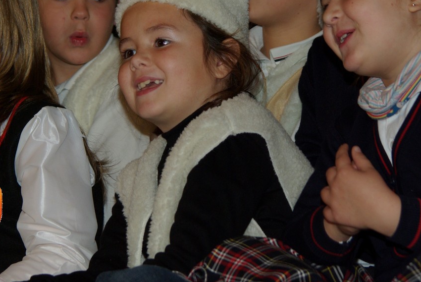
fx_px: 2857
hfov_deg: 8.4
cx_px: 167
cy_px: 84
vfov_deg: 5.6
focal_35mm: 244
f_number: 6.7
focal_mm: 108
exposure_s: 1/125
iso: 400
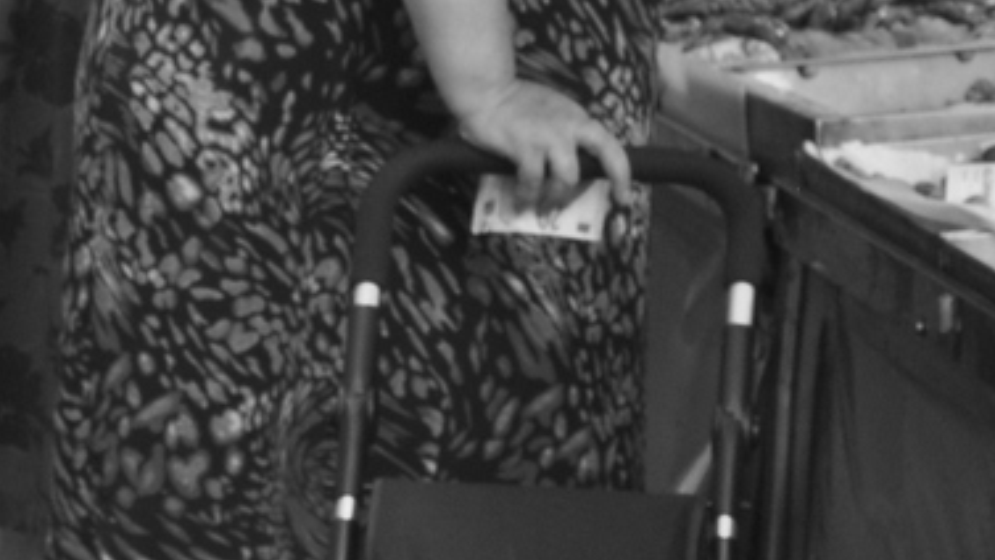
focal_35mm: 257
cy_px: -158
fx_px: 6780
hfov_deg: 8.4
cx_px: 879
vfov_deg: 4.7
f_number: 9
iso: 200
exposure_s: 1/20
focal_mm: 38
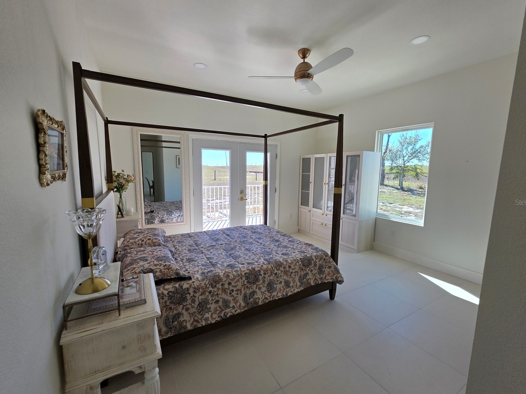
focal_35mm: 14
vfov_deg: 85.6
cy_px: 202
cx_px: 265
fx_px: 213
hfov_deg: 102.1
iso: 64
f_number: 1.9
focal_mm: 2.2
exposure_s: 1/719
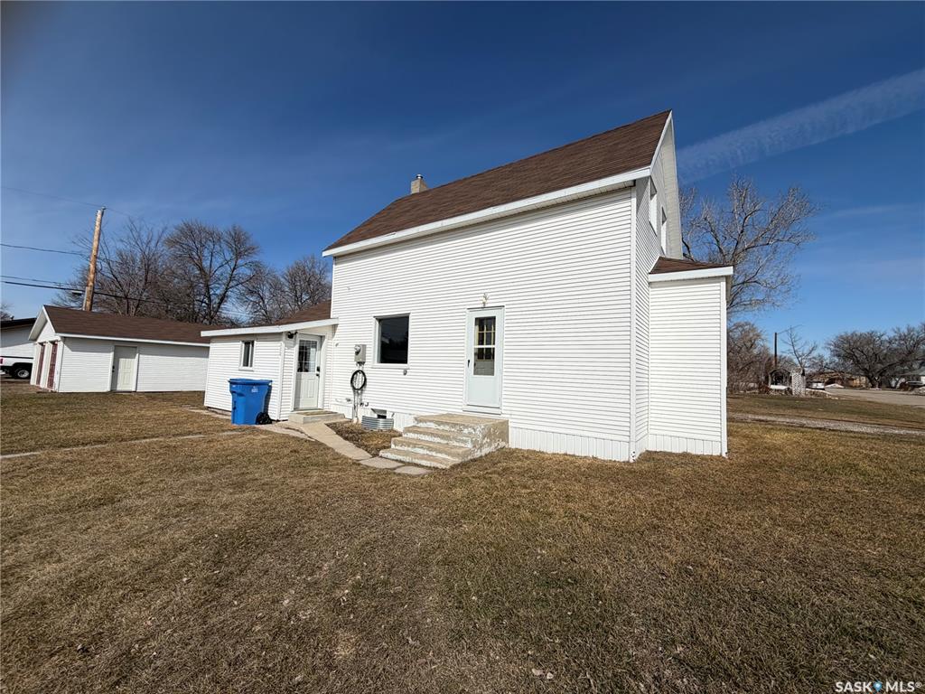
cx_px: 462
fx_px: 374
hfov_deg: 102.1
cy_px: 347
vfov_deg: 85.7
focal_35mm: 14
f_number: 2.2
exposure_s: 1/2611
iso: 25
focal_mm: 2.22
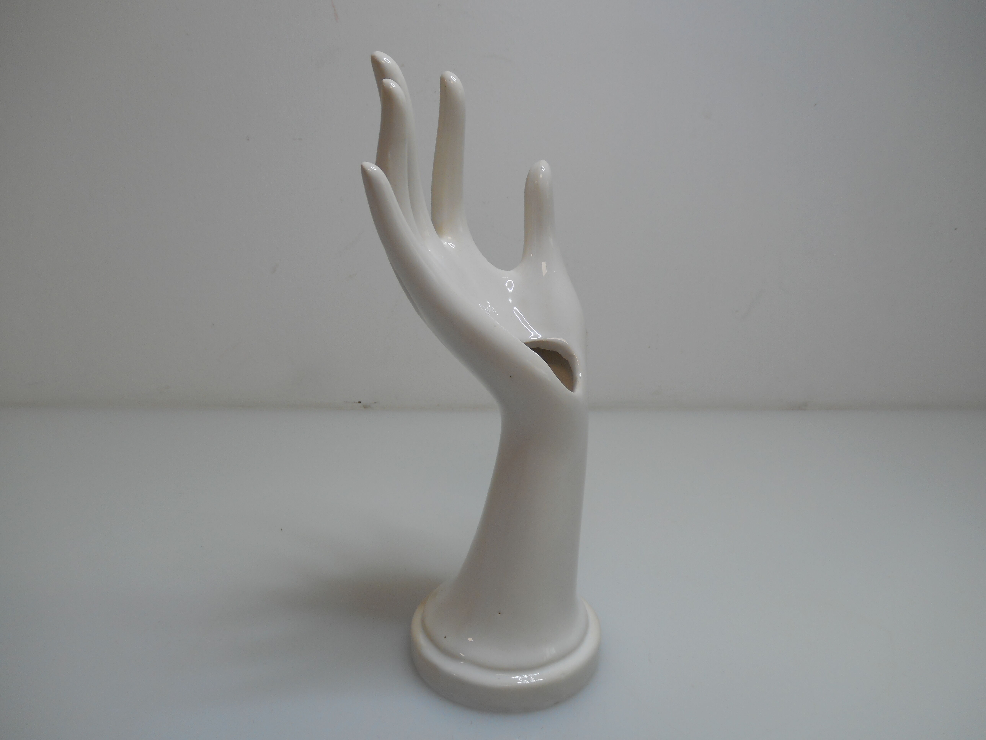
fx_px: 712
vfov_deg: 54.9
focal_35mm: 25
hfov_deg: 69.4
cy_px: 370
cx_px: 493
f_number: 3.5
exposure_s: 1/50
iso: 80
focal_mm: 4.5
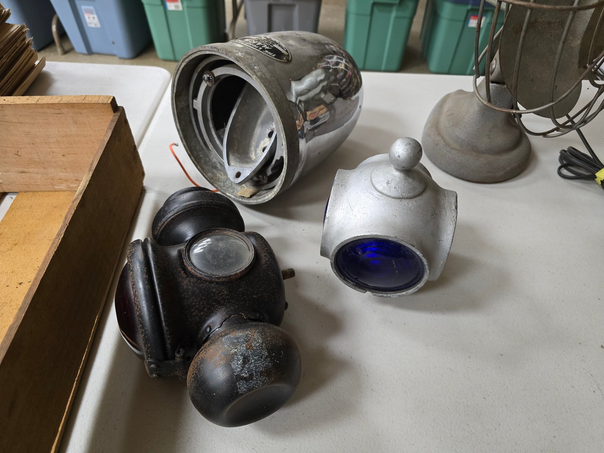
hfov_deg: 73.9
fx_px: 401
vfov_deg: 58.9
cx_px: 302
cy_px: 226
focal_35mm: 23
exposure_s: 1/60
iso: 500
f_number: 1.7
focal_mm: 6.3
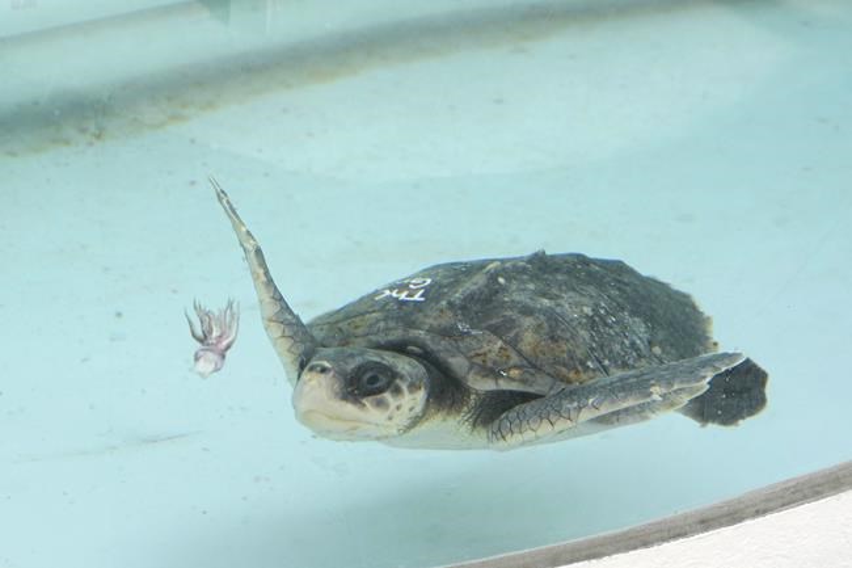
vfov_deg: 12.9
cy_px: 284
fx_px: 2508
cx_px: 426
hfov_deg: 19.3
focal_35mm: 106
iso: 400
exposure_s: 1/640
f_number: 6.3
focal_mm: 71
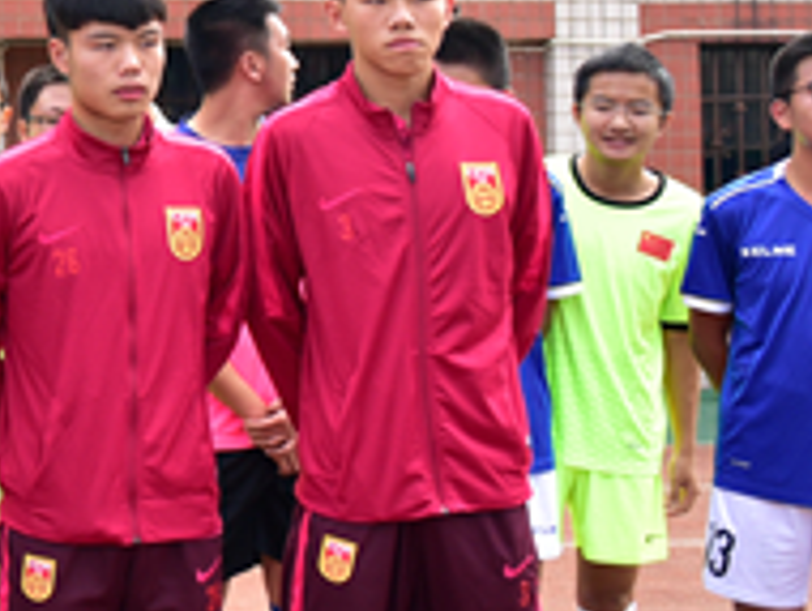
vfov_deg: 15.0
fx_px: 2278
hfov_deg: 16.4
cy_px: 4
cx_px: -718
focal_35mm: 97
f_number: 3.2
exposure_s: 1/1250
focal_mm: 24
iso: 400
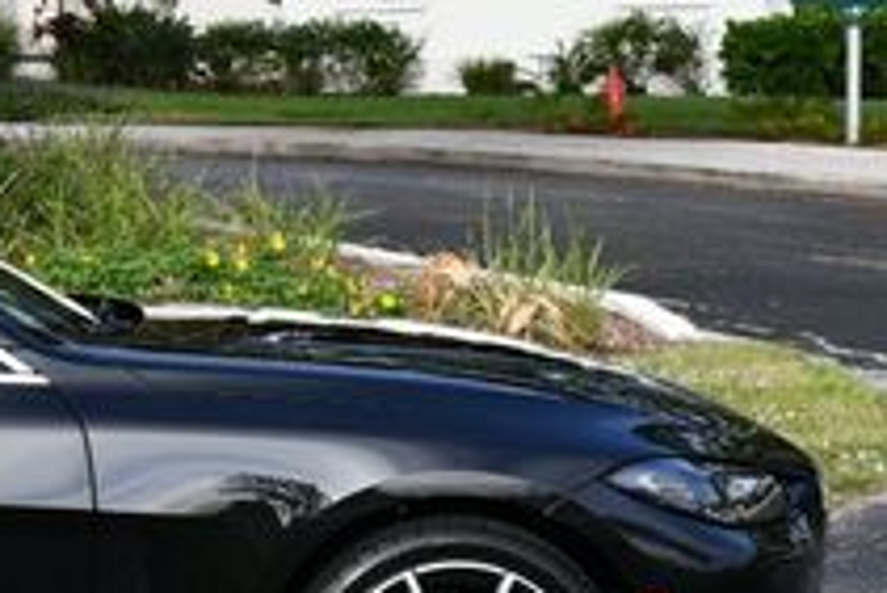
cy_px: 227
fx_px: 3748
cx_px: -387
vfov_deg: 9.0
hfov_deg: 12.9
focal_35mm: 152
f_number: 7.1
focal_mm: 25
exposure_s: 1/160
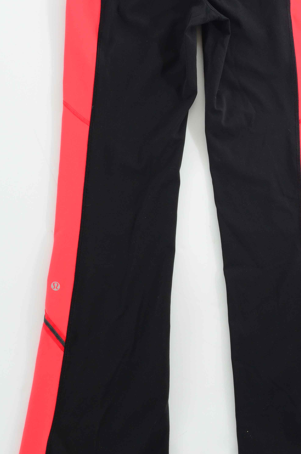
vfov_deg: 22.9
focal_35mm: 89
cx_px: 195
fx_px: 1121
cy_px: 208
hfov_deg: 15.3
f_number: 16
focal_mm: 36
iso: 400
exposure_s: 1/100
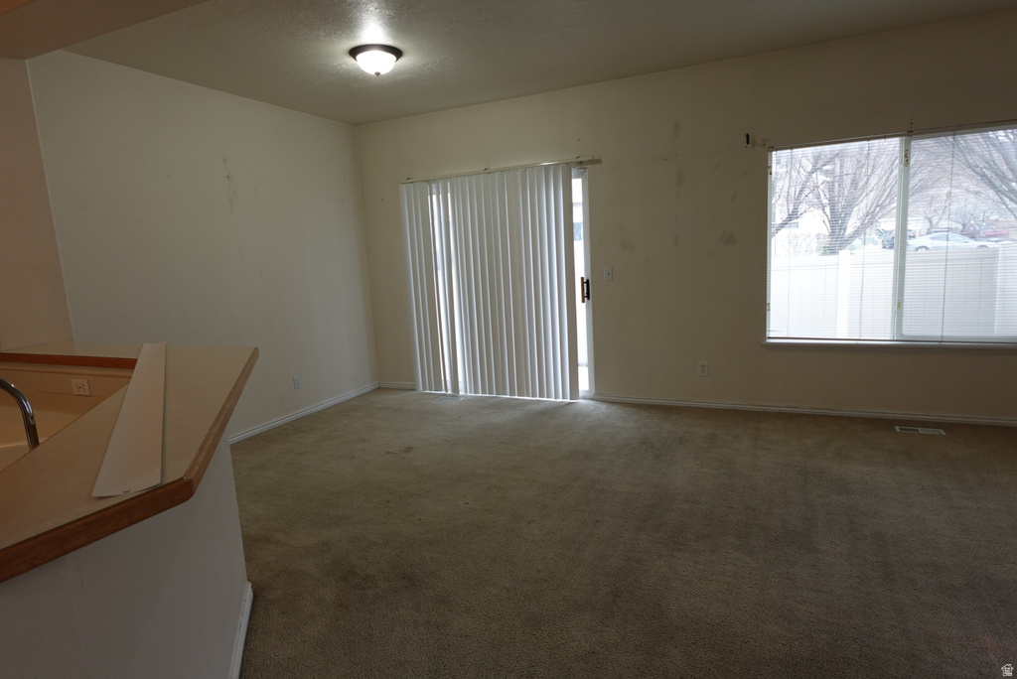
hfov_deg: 83.9
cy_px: 340
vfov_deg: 62.0
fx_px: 565
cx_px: 508
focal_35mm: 20
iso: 125
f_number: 2
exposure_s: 1/80
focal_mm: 7.6
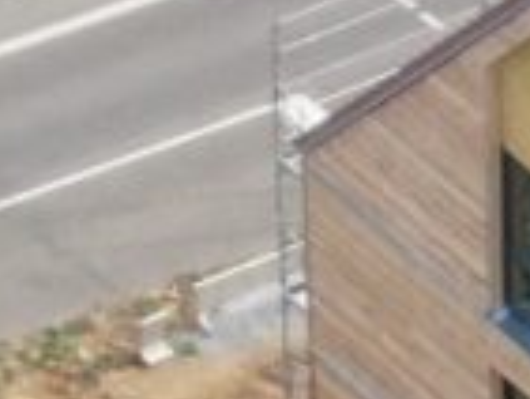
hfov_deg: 5.5
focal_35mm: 348
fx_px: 5333
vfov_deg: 4.3
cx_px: 1346
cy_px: 489
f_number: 3.8
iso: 200
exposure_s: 1/20
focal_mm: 8.6
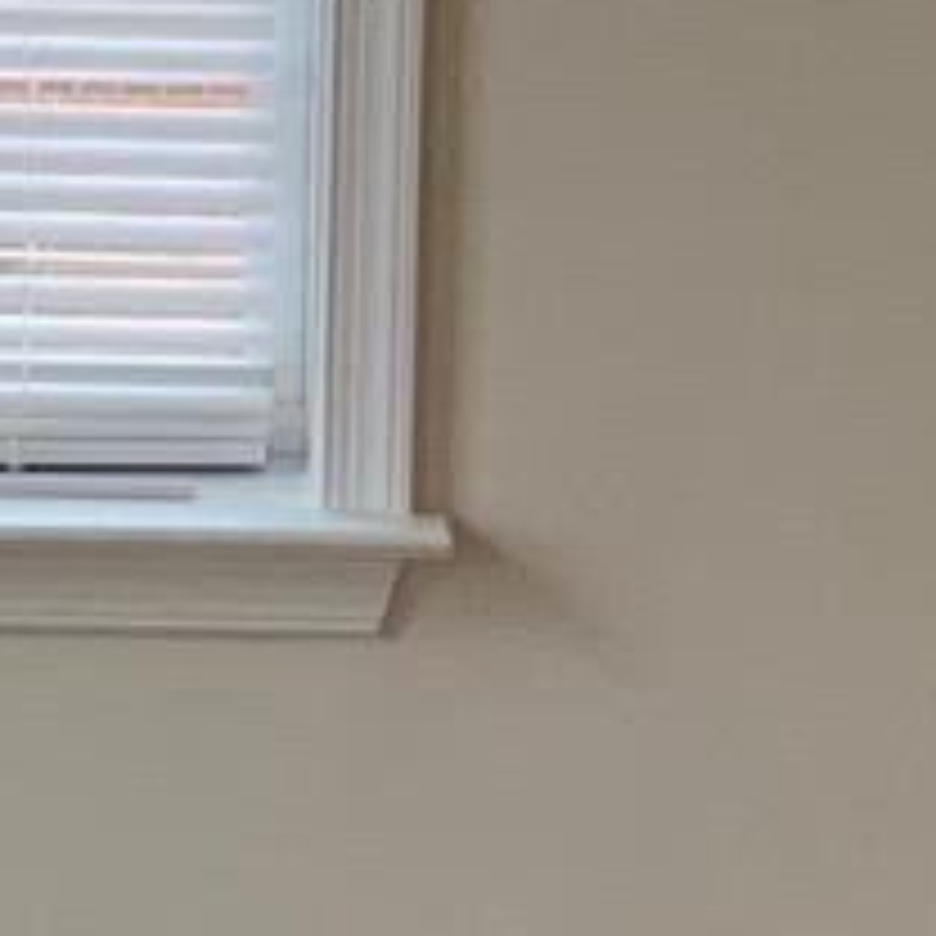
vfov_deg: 7.6
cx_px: 418
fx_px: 6914
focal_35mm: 226
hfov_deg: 7.7
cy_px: -608
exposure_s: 1/60
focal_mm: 4.25
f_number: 1.8
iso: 125
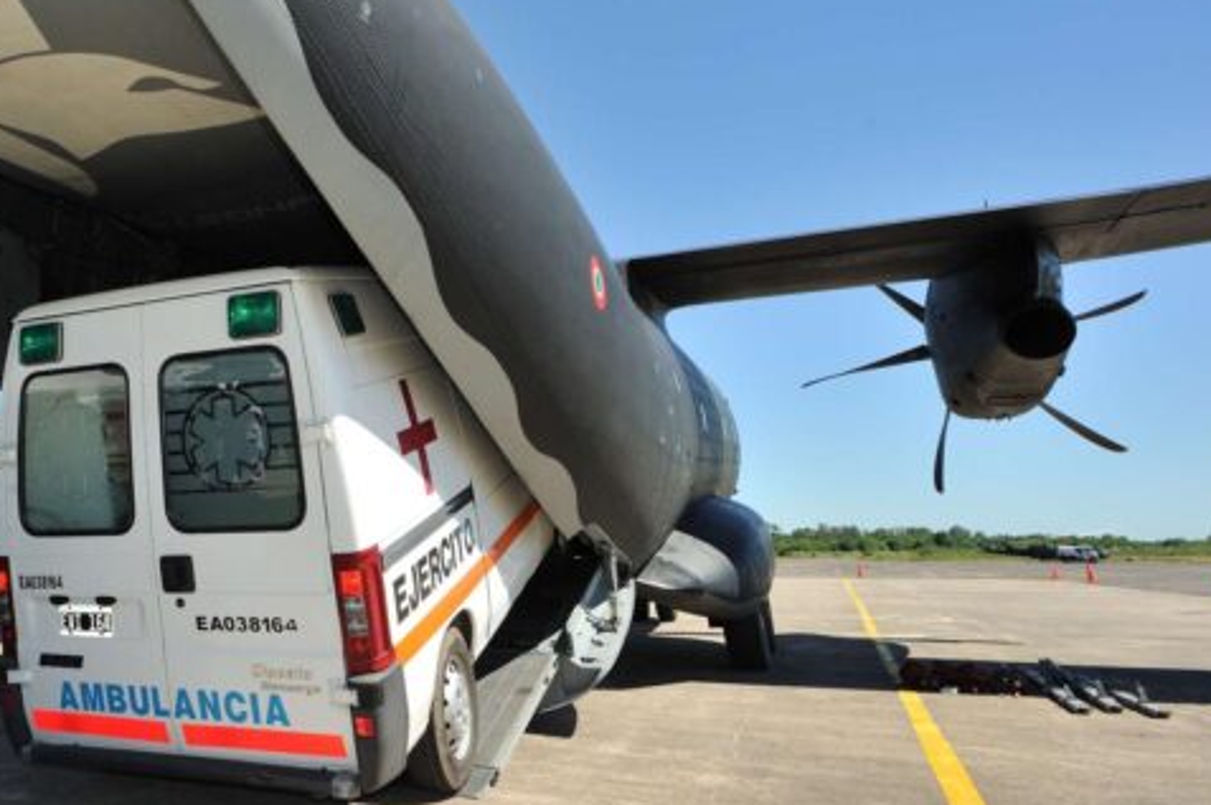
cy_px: 250
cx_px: 267
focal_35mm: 29
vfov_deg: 44.0
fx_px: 975
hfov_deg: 59.4
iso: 200
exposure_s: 1/250
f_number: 13
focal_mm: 18
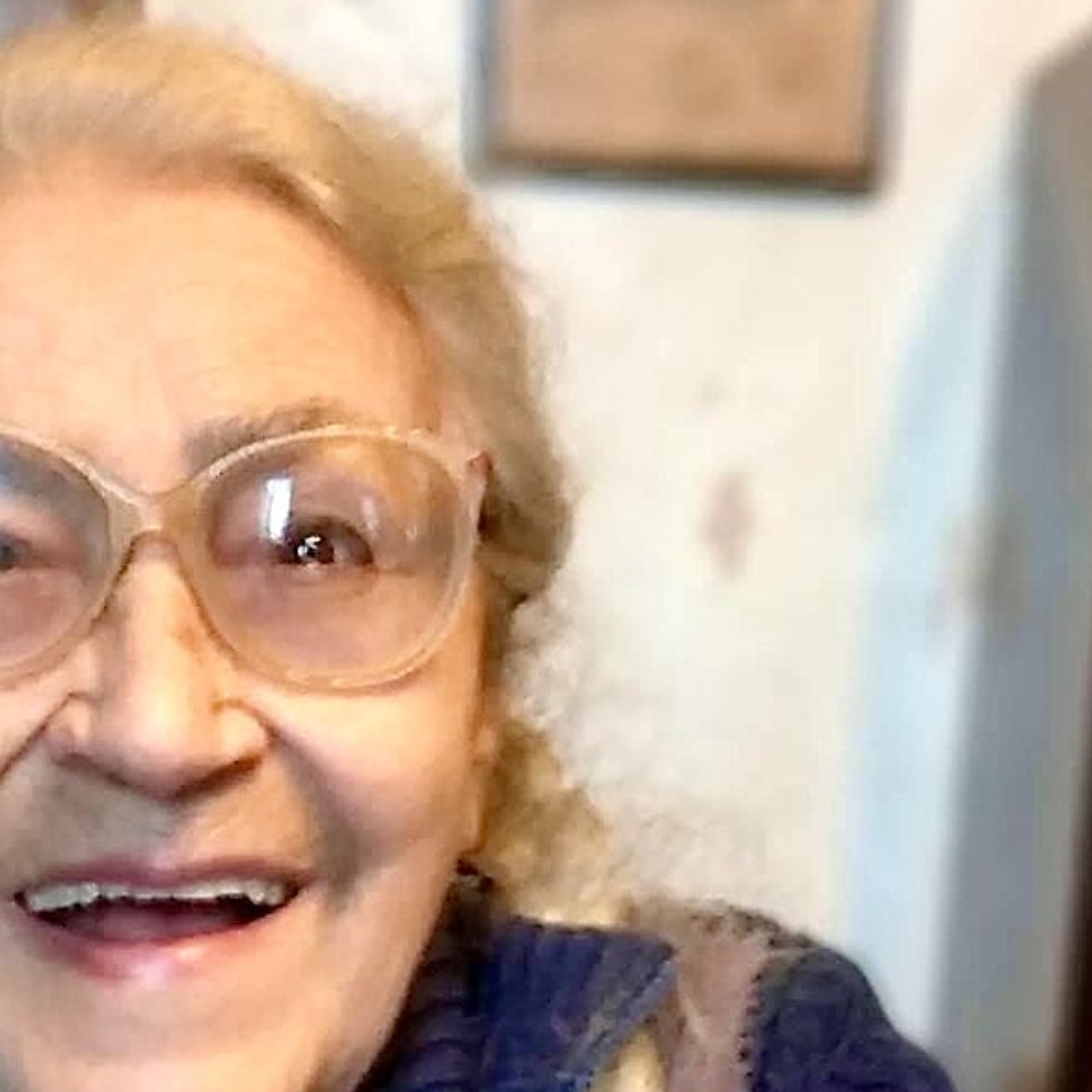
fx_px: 3355
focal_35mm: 94
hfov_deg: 18.5
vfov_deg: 16.7
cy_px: 1678
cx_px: 394
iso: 6400
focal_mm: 3.82
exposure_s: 1/13
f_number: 2.2
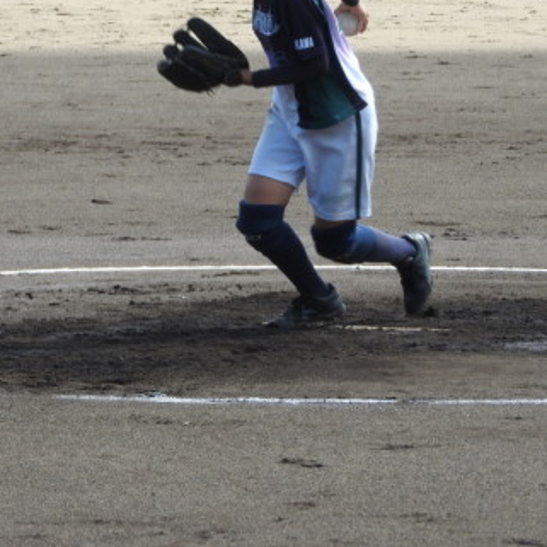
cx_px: 172
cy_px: 170
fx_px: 5900
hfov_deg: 5.3
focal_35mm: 330
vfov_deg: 5.3
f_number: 5.3
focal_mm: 35.8
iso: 100
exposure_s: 1/320
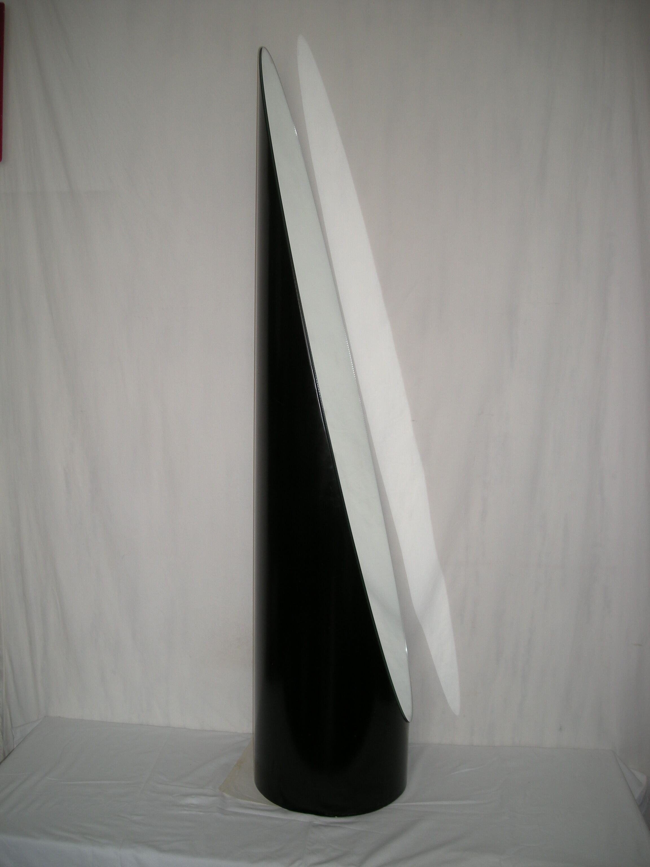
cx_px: 325
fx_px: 876
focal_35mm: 35
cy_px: 434
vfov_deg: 52.6
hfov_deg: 40.7
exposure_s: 1/52.7
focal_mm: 5.7
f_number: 2.8
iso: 50
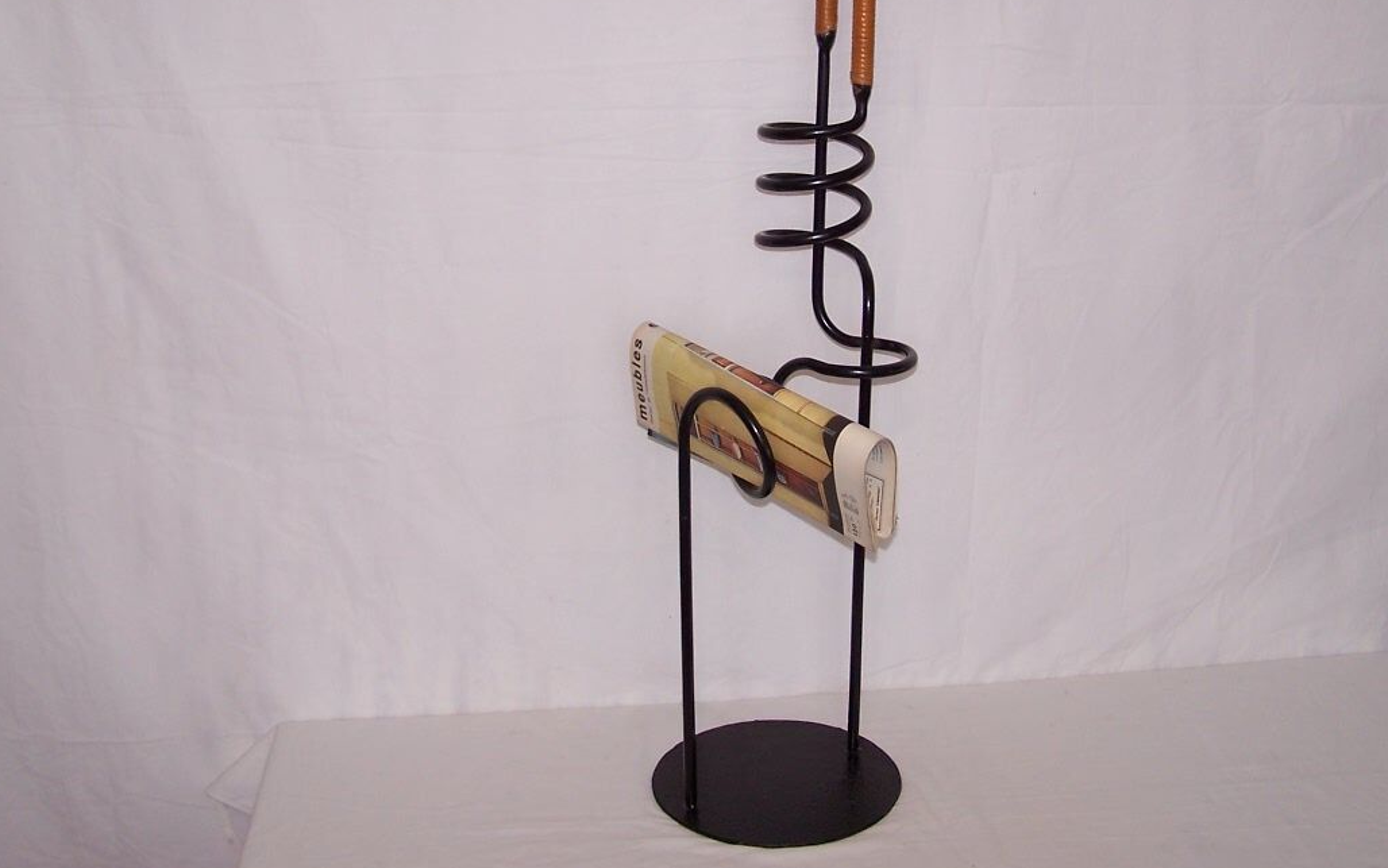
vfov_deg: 27.3
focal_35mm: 47
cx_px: 752
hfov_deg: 42.6
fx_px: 1778
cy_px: 286
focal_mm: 6.3
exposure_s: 1/60
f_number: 2.8
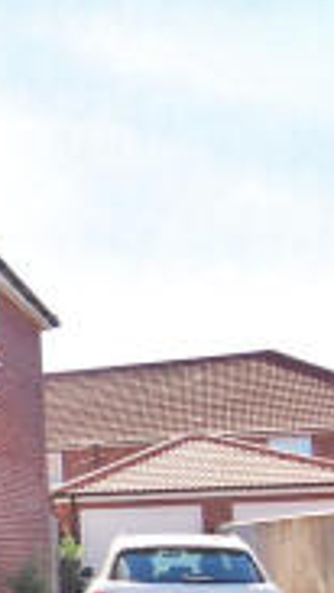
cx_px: -285
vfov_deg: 40.6
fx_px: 771
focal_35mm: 49
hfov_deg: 18.5
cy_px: 462
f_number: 7.1
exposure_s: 1/200
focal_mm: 12
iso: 200
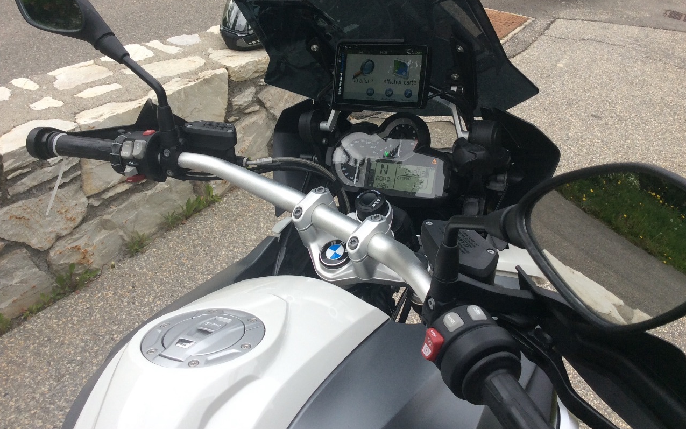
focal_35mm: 34
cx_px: 343
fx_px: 636
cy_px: 177
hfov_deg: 56.7
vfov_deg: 37.2
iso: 32
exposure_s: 1/923
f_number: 2.4
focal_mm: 3.3
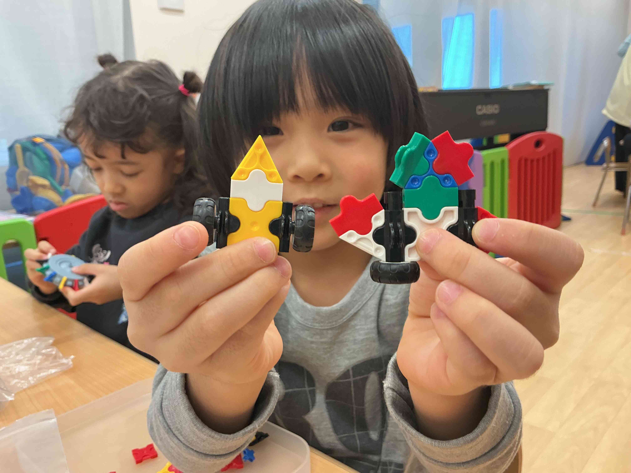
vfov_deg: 48.2
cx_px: 316
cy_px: 236
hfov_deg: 61.7
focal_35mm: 29
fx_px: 529
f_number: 1.8
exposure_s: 1/50
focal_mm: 3
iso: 64
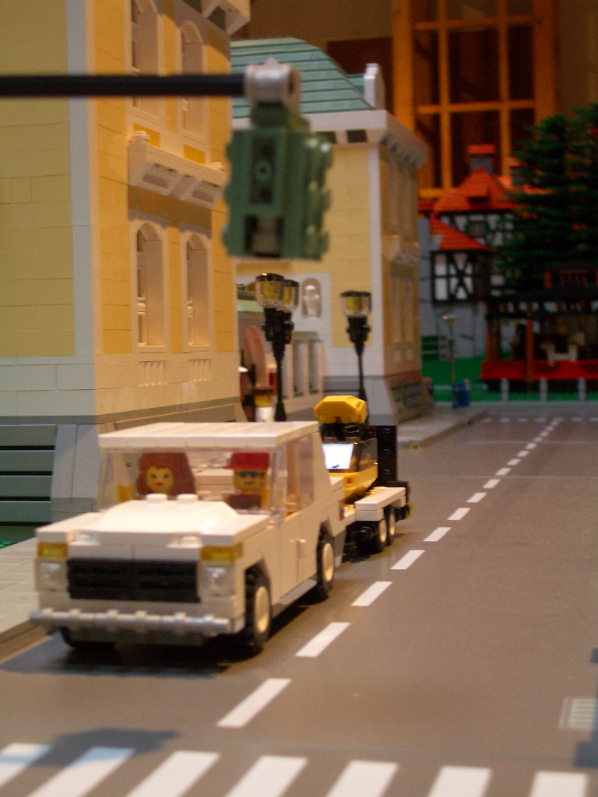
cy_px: 398
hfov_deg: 23.7
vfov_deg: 31.2
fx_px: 1428
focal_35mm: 62
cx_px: 299
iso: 100
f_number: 3.5
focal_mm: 10.2
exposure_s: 1/15
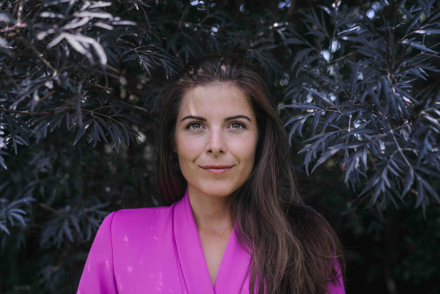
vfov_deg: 26.5
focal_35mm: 51
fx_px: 623
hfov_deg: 38.9
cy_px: 147
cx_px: 220
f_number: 2.8
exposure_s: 1/100
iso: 100
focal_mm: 51
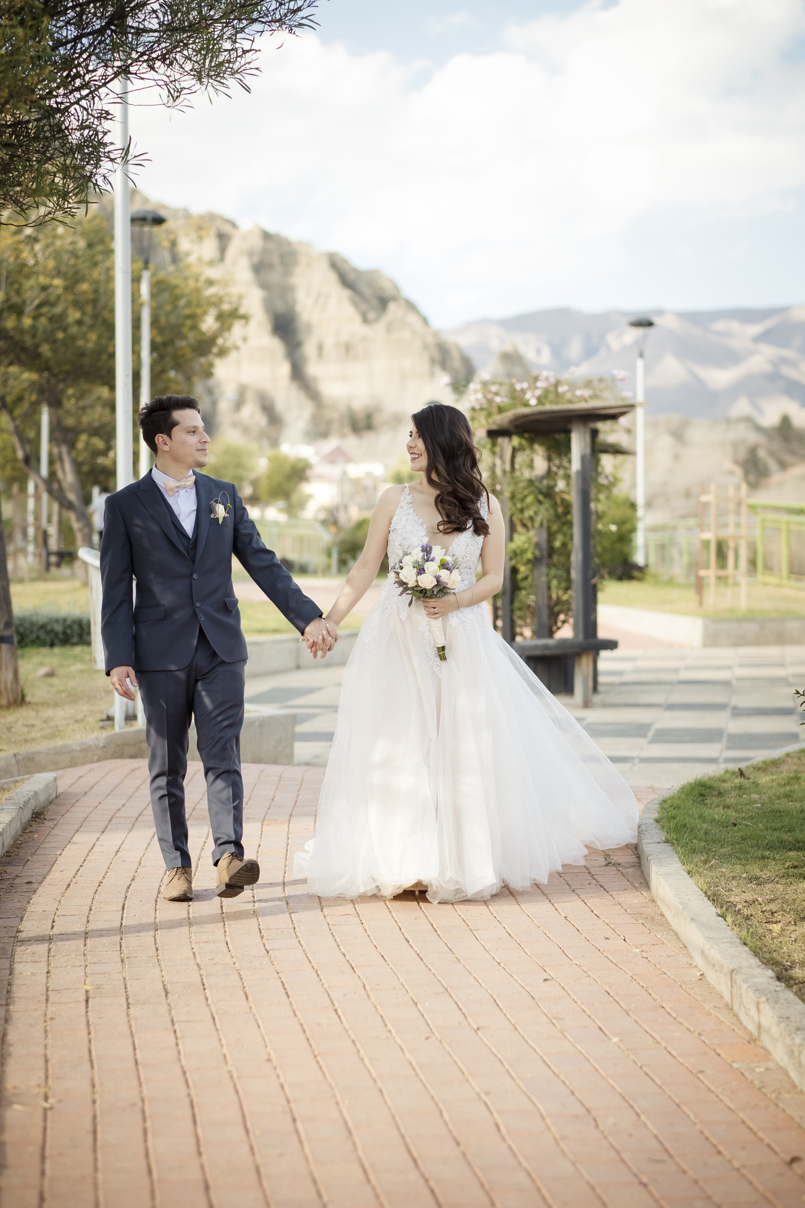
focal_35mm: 84
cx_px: 402
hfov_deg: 16.3
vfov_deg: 24.2
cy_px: 604
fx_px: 2817
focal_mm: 56
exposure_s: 1/2000
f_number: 2
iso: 400
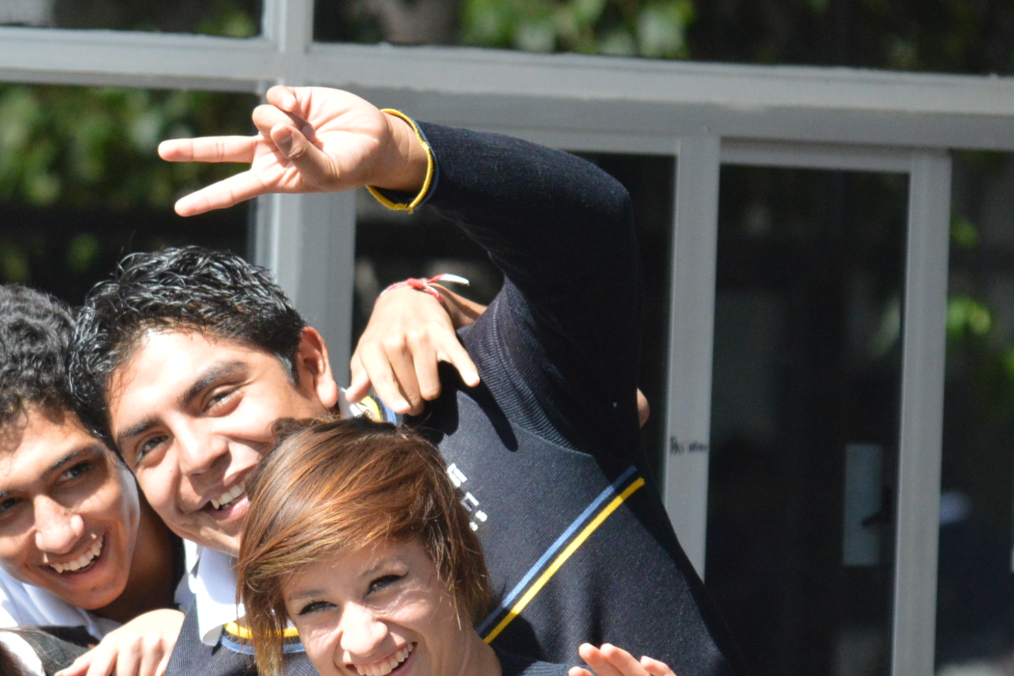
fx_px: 15827
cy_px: 590
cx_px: 287
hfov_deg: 3.7
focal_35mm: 562
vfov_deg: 2.4
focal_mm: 185
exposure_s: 1/2000
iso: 1600
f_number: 5.6
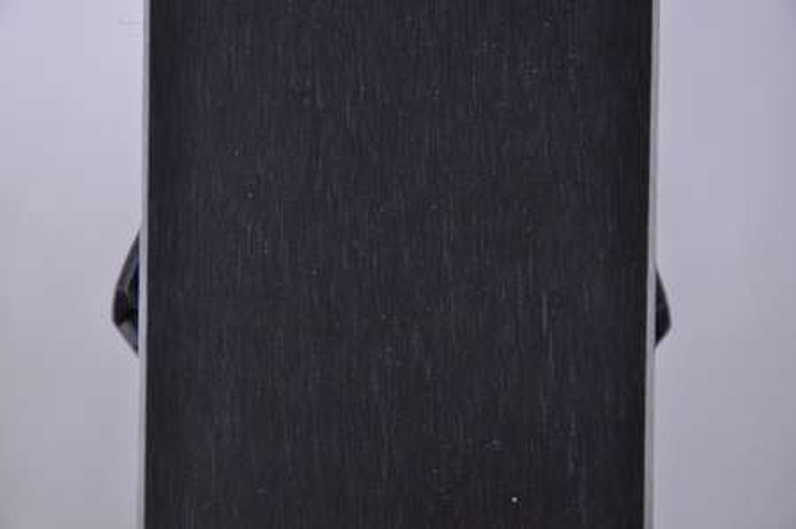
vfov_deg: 8.7
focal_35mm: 158
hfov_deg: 13.1
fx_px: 3479
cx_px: 398
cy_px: 264
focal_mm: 105
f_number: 9.5
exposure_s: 1/125
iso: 3200
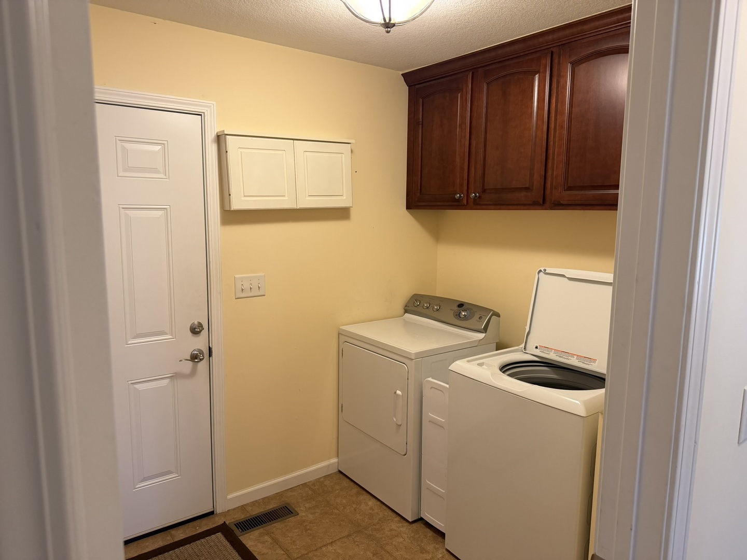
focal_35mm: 24
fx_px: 518
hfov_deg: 71.6
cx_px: 374
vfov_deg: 56.8
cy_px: 280
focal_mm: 6.76
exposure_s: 1/120
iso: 200
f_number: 1.78
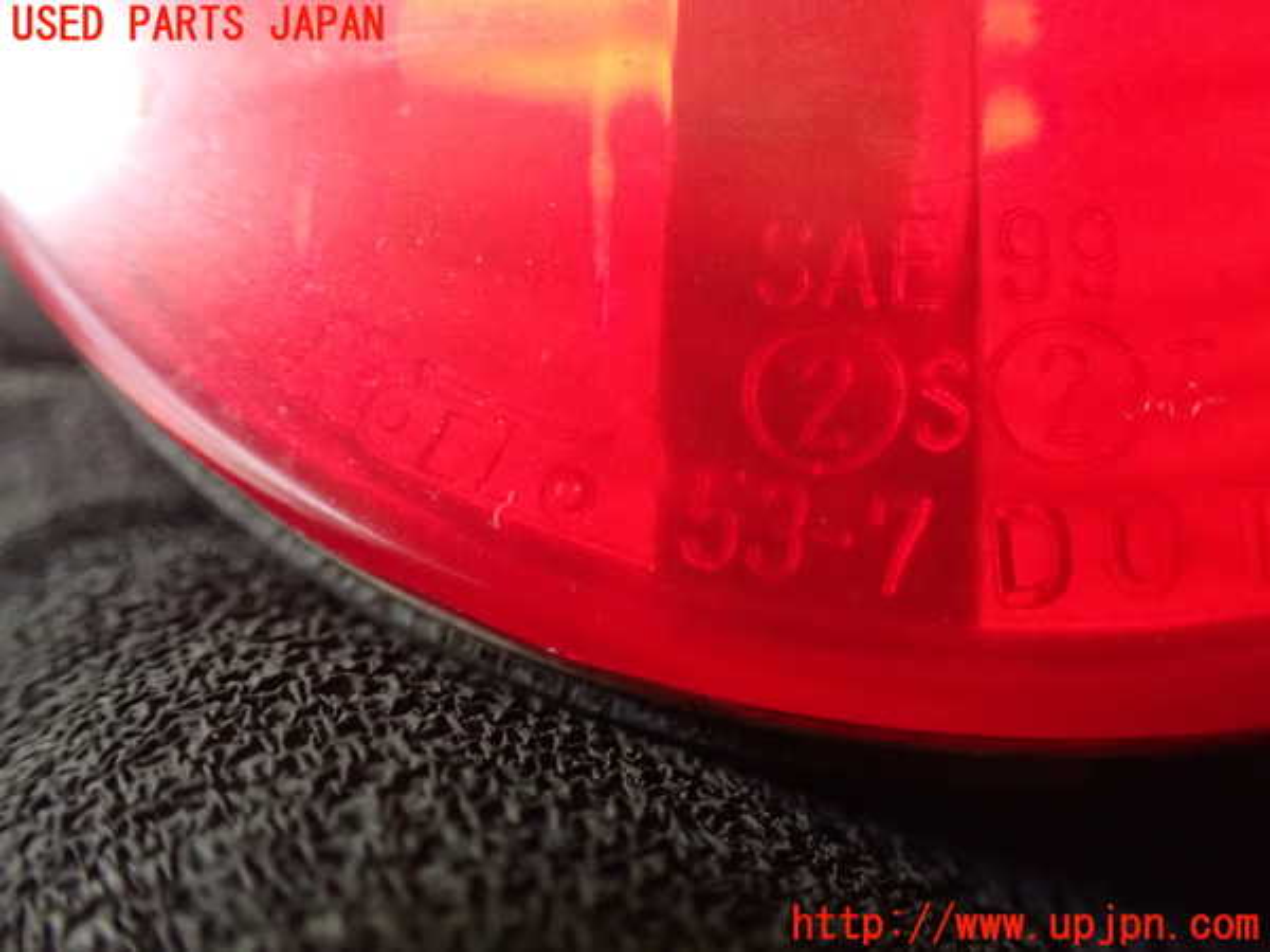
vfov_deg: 46.8
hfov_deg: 60.0
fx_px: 1101
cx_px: 635
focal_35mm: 30
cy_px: 476
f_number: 2.3
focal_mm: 5.4
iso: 1600
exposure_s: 1/30
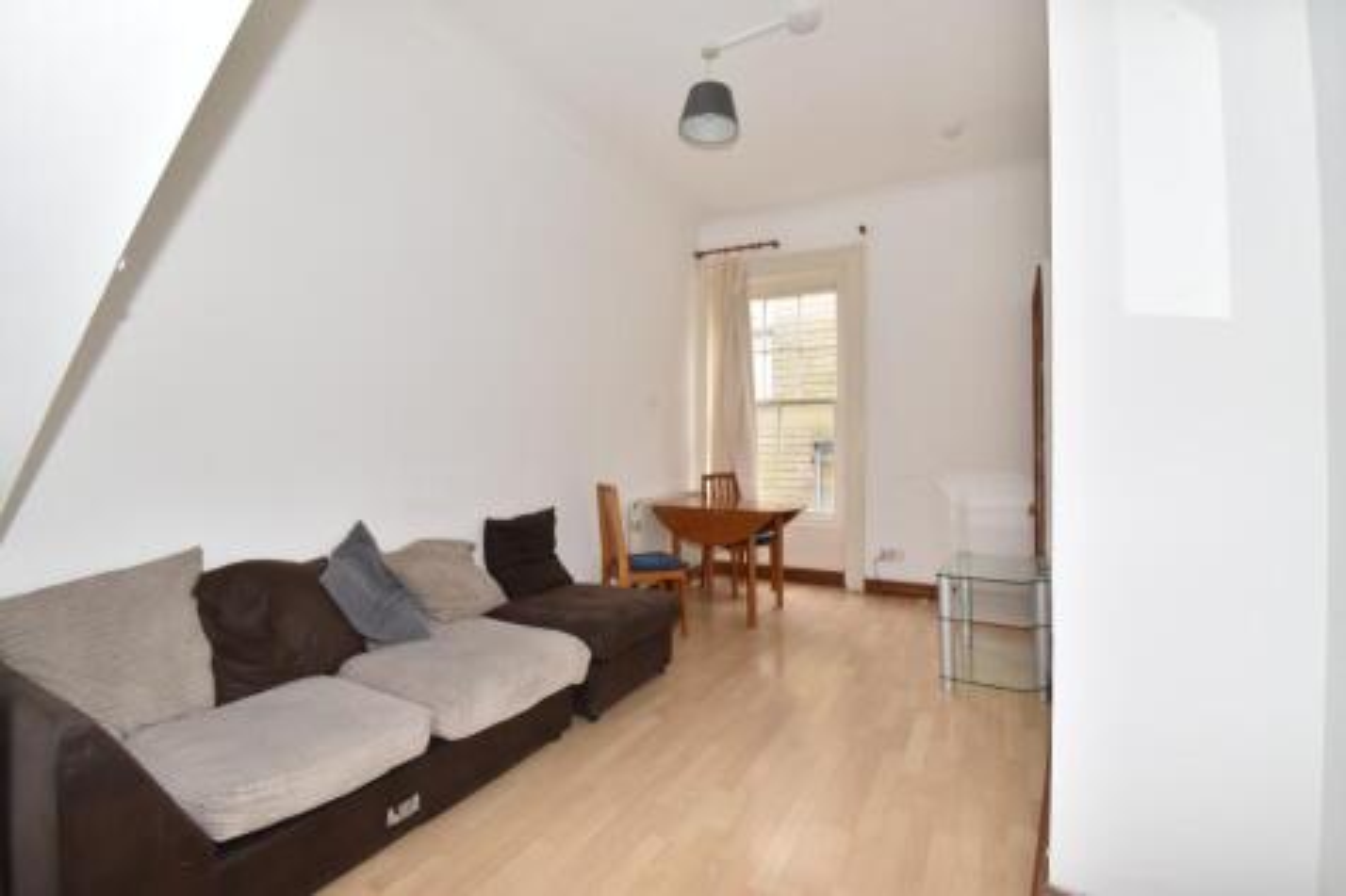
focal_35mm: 15
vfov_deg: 77.3
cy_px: 448
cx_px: 673
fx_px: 561
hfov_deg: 100.4
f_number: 13
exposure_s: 1/60
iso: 560
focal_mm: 10
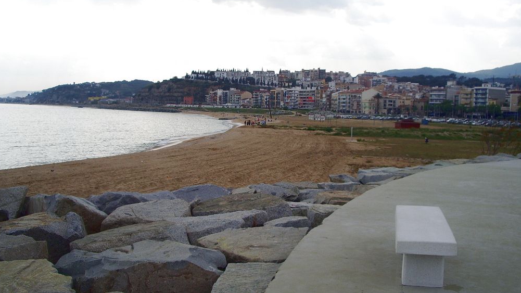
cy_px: 135
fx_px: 539
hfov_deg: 51.6
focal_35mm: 39
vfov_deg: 30.4
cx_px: 259
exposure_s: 1/400
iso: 50
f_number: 4.3
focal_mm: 5.8
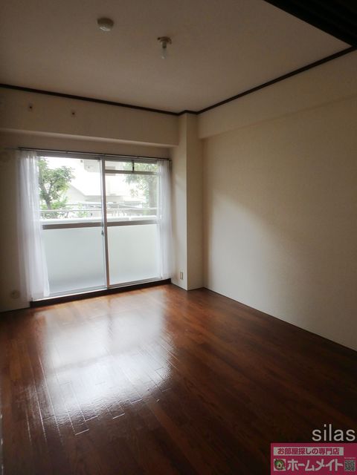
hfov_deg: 63.4
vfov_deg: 79.0
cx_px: 178
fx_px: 289
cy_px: 238
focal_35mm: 21
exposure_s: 1/80
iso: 125
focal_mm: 3.7
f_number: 3.5
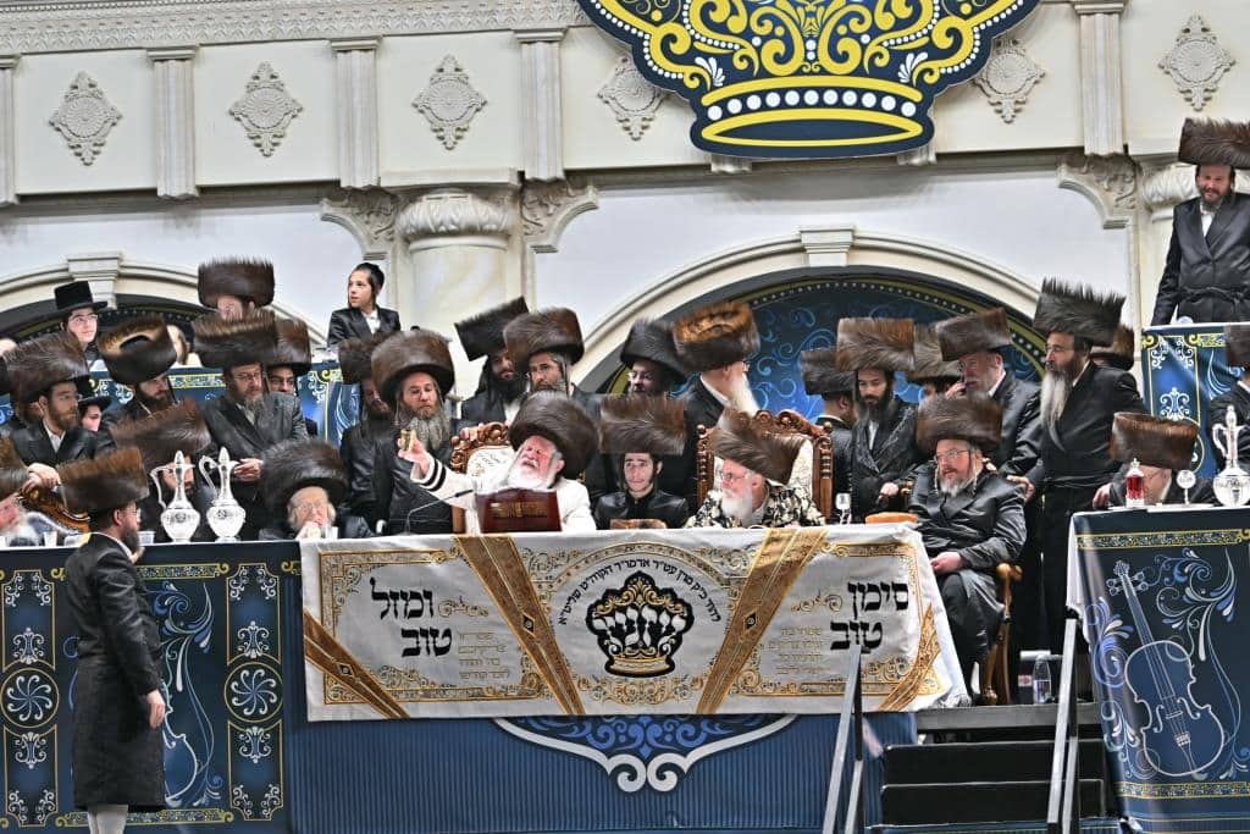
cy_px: 417
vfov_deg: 8.2
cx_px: 625
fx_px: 5834
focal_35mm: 168
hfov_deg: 12.2
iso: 125
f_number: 2.8
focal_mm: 112
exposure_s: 1/125
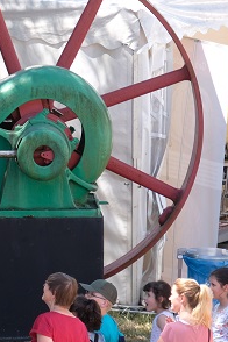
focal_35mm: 597
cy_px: 271
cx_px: 23
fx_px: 5671
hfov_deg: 2.3
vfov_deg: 3.5
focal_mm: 156.1
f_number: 4.5
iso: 200
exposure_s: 1/210
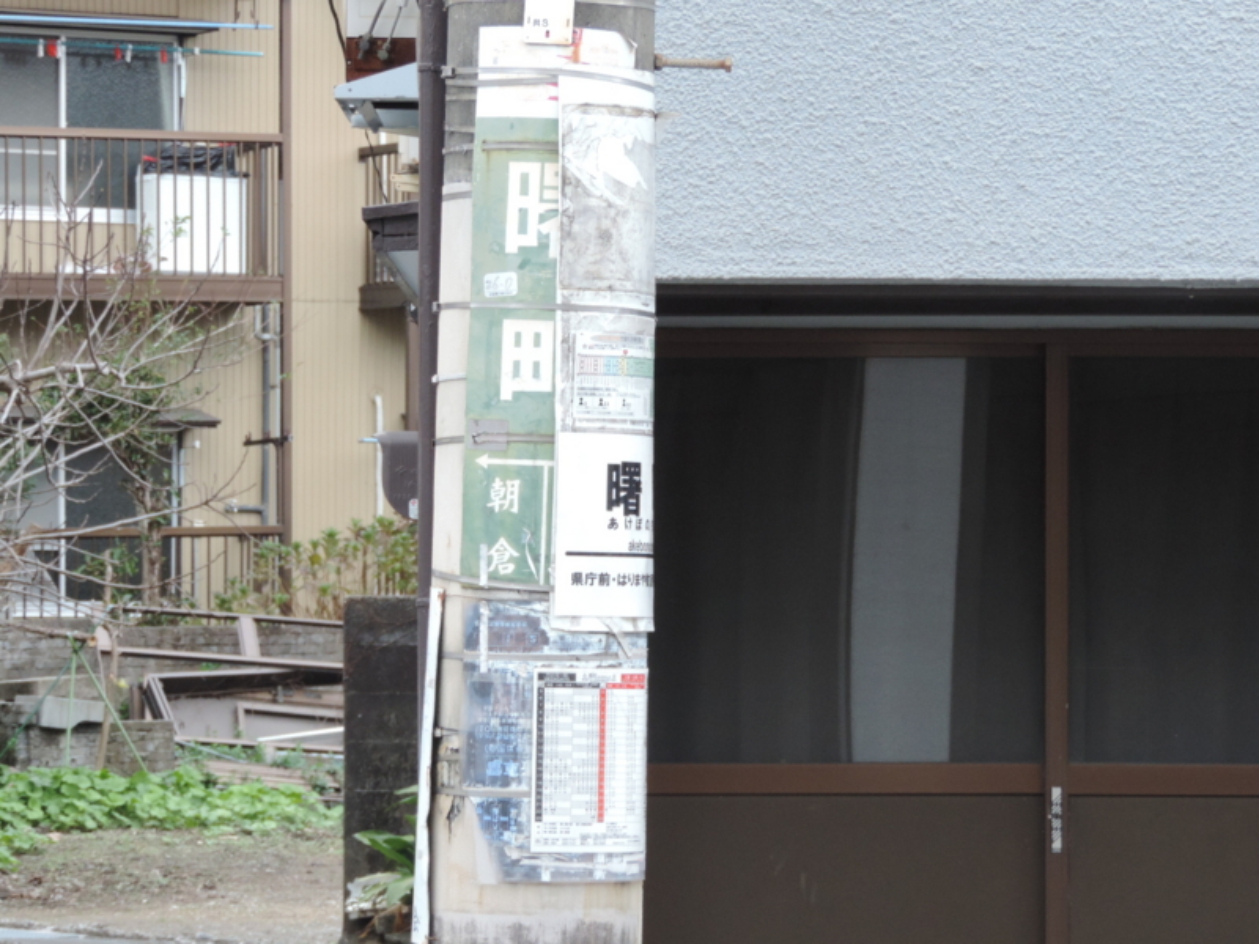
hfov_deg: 13.6
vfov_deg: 10.2
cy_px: 472
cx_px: 630
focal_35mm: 145
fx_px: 5274
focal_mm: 25.8
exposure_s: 1/100
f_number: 4.4
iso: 400
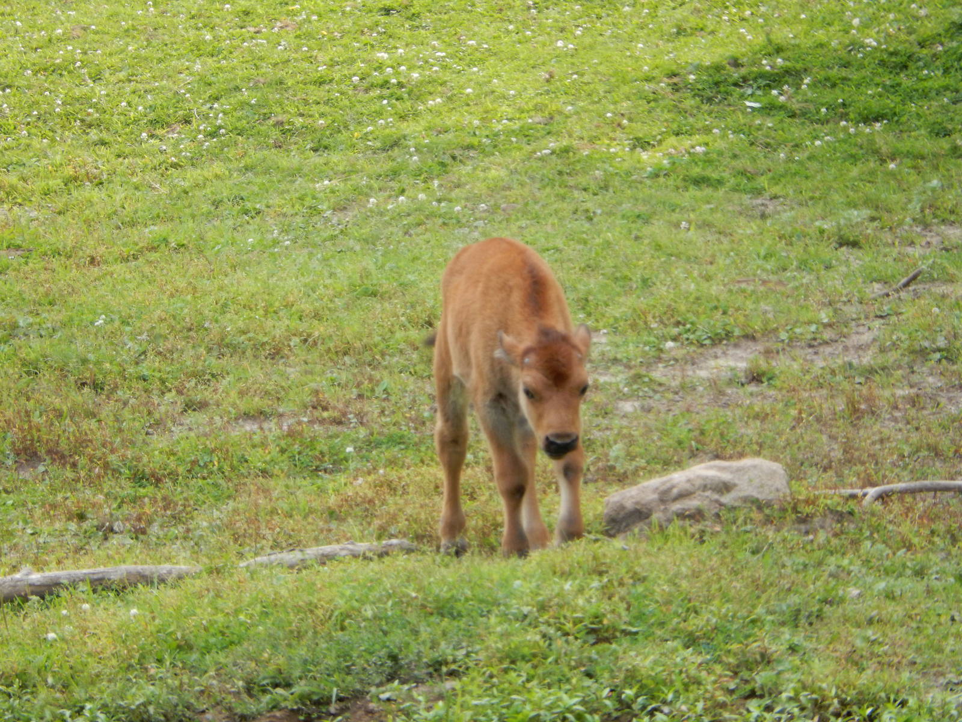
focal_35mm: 450
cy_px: 361
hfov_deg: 4.4
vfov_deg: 3.3
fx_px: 12506
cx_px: 481
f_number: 6.3
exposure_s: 1/125
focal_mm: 81
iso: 160
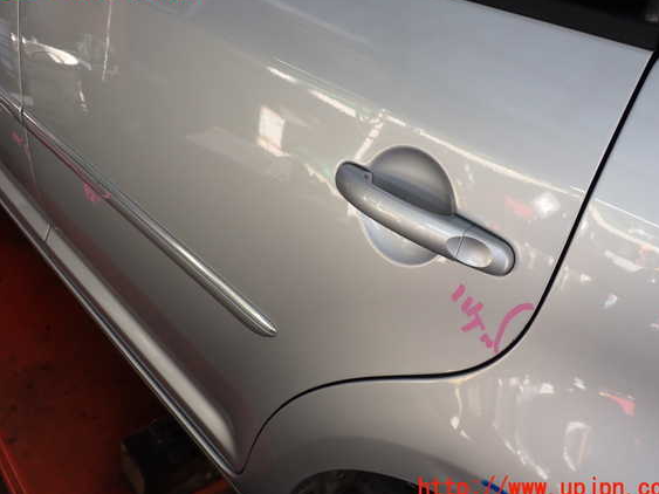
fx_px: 609
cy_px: 240
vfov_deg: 44.1
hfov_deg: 56.8
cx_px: 331
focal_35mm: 32
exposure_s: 1/160
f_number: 3.2
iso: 100
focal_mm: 5.4
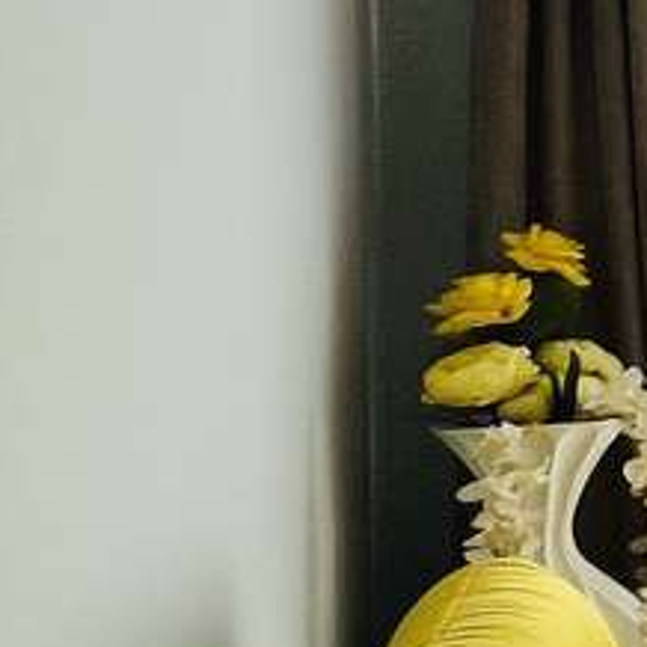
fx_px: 1671
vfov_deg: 21.8
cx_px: 2170
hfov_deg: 10.1
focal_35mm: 79
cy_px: 221
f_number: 1.8
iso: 32
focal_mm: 1.57
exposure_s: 1/272
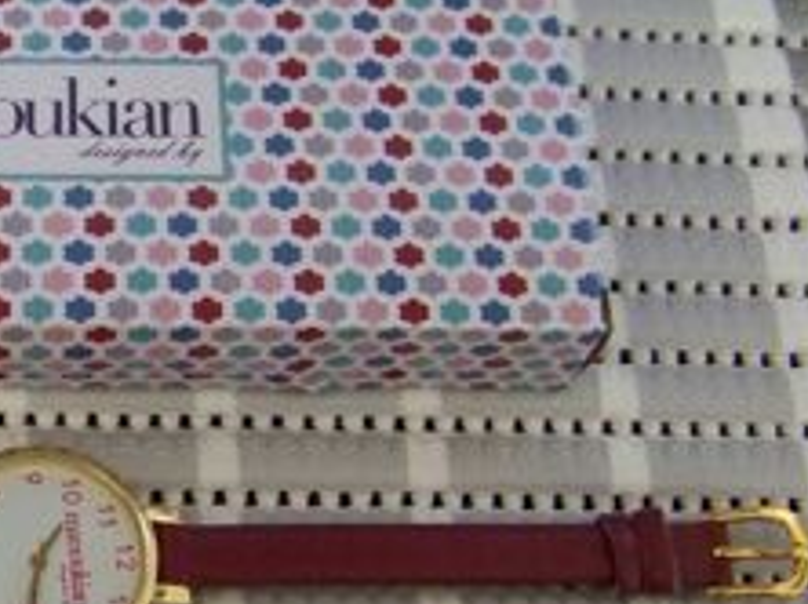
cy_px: 382
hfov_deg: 23.8
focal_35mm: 78
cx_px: -25
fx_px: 1819
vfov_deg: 18.8
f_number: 2.8
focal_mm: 5.85
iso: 400
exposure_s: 1/25
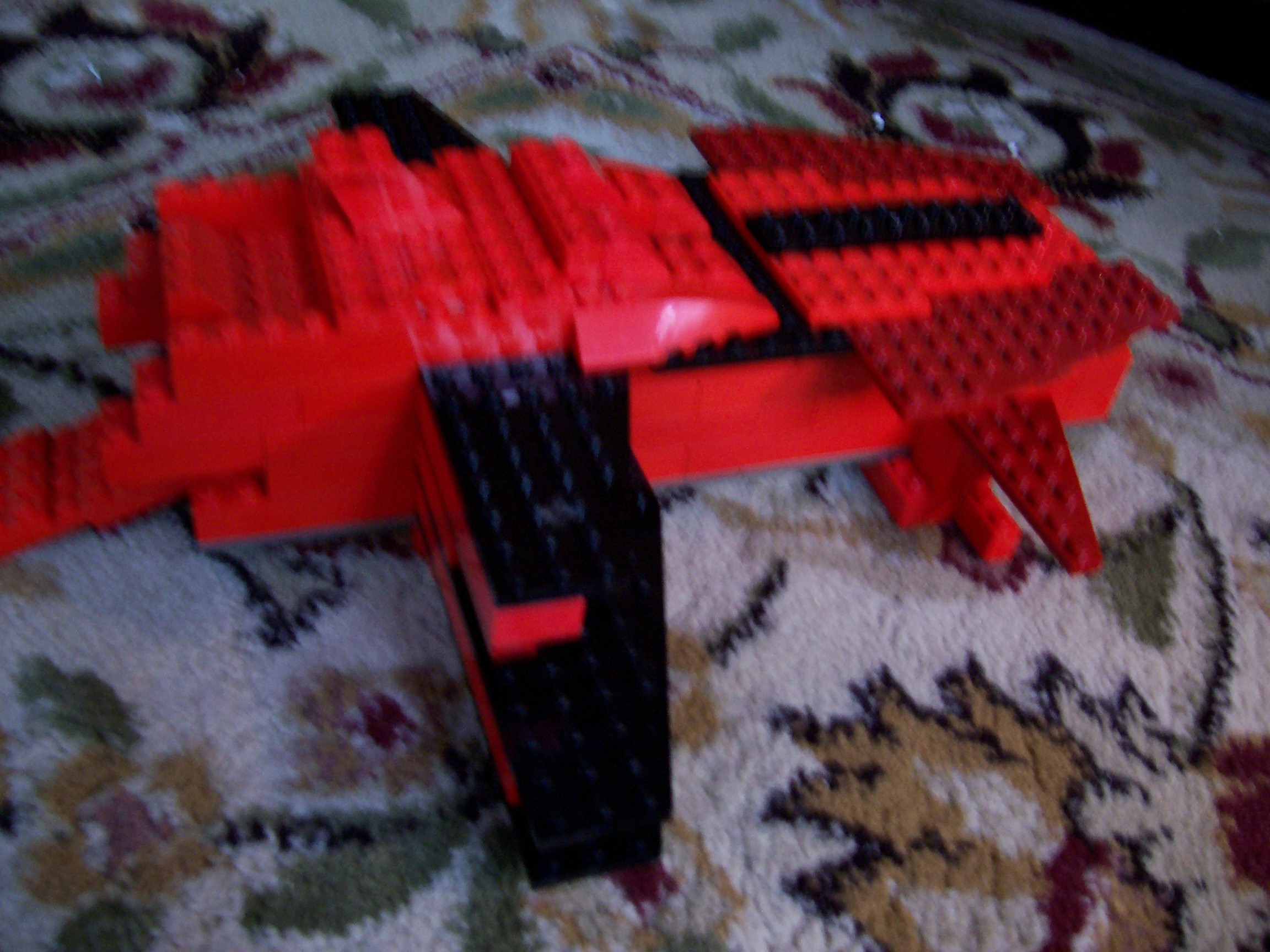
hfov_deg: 54.0
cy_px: 476
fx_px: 1247
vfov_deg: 41.8
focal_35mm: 34
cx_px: 635
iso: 160
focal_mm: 5.6
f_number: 2.7
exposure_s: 1/8
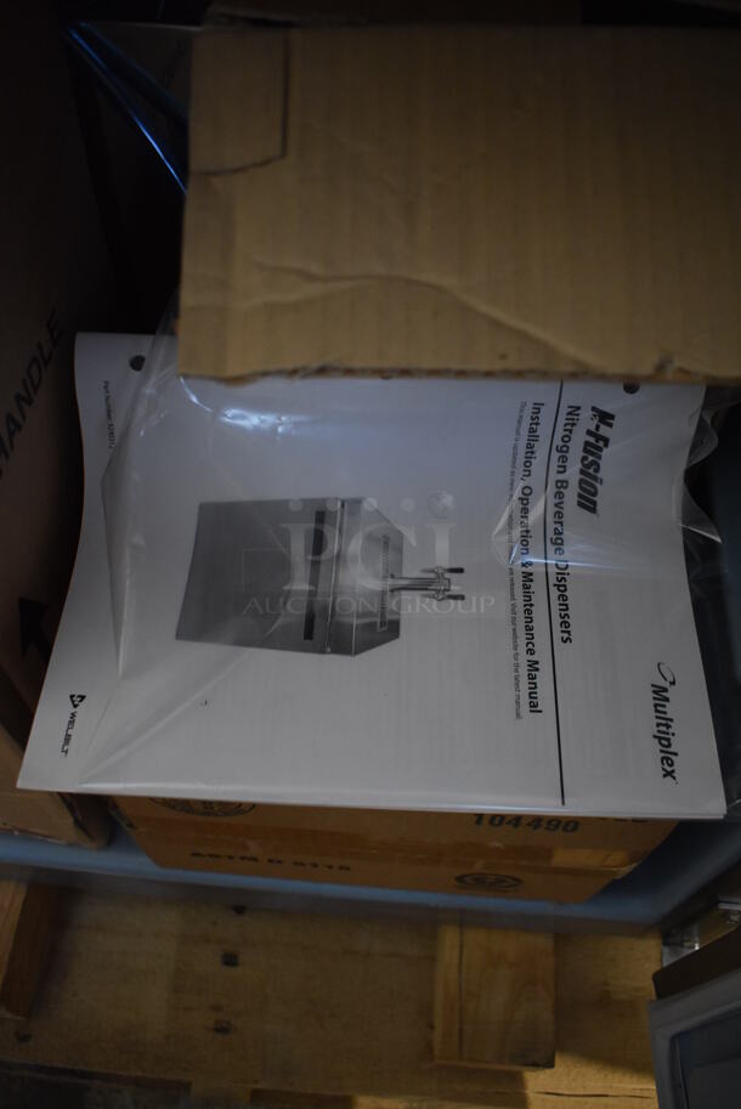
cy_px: 554
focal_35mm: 30
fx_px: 925
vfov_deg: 61.9
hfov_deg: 43.7
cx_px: 370
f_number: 3.5
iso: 2000
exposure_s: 1/30
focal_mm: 20
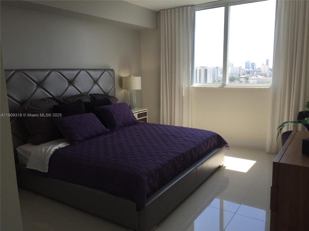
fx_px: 259
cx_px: 154
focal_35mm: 29
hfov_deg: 61.7
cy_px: 116
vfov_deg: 48.2
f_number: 2.2
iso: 32
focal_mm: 4.15
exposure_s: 1/430
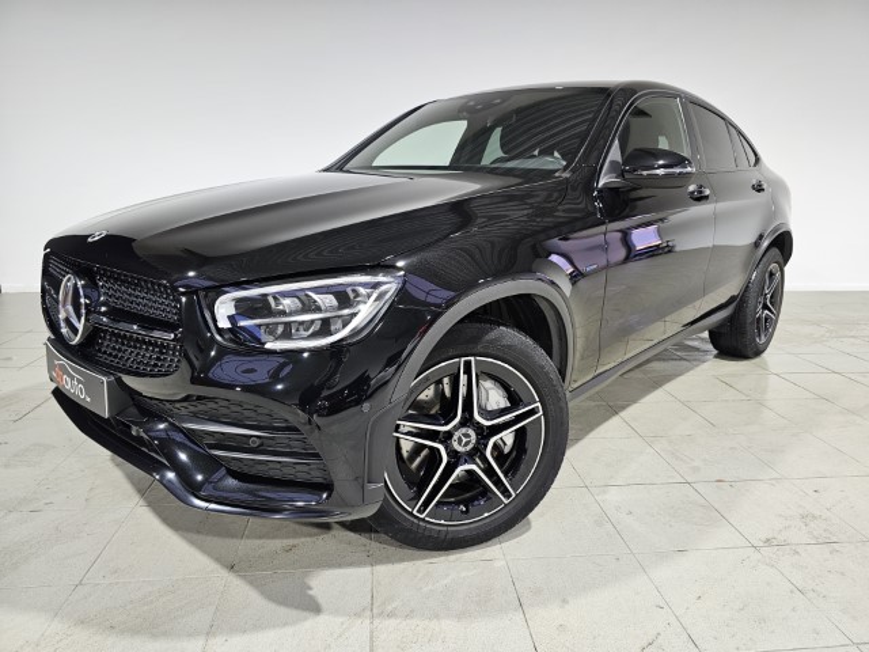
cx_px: 434
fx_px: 577
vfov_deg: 58.9
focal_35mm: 23
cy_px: 326
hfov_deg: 73.9
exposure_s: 1/100
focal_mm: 6.3
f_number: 1.7
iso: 200
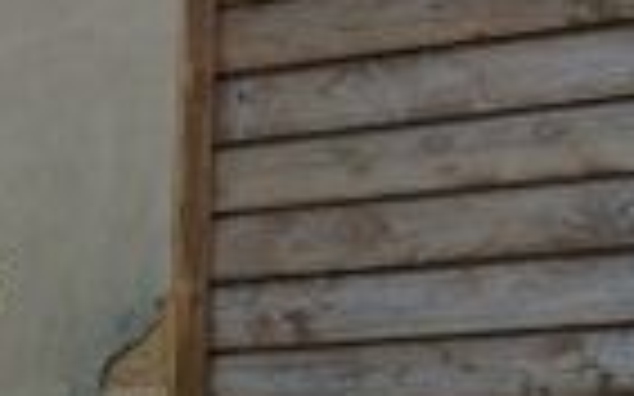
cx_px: -103
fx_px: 2487
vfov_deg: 8.6
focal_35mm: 144
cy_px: 819
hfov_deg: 14.1
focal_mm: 3.3
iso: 32
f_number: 2.4
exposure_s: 1/443
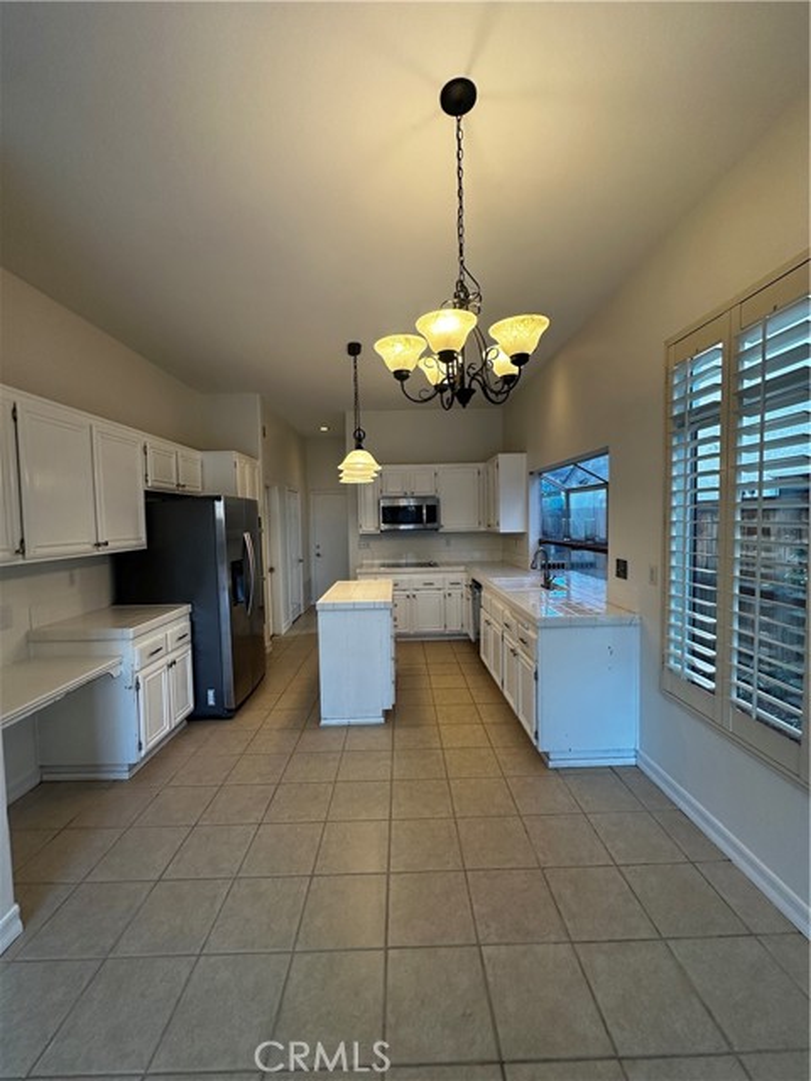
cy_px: 540
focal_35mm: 14
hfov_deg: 85.7
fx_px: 437
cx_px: 406
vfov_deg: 102.1
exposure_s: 1/120
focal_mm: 2.22
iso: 160
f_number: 2.2
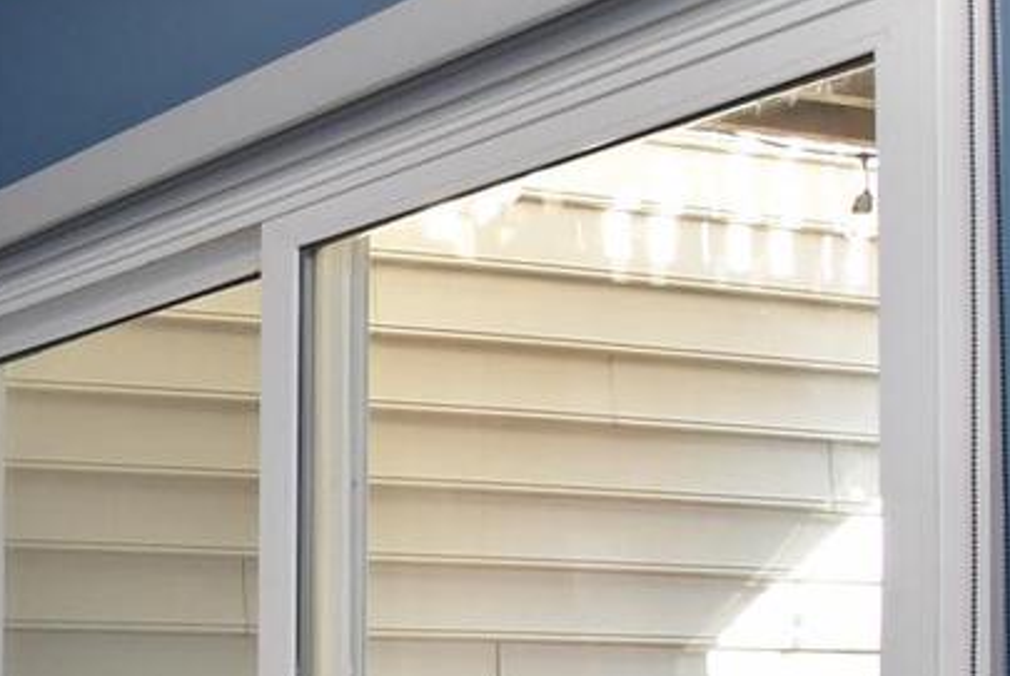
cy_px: 776
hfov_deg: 22.3
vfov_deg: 20.2
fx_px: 1797
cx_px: -696
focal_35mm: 64
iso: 800
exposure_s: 1/80
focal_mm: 12
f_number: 8
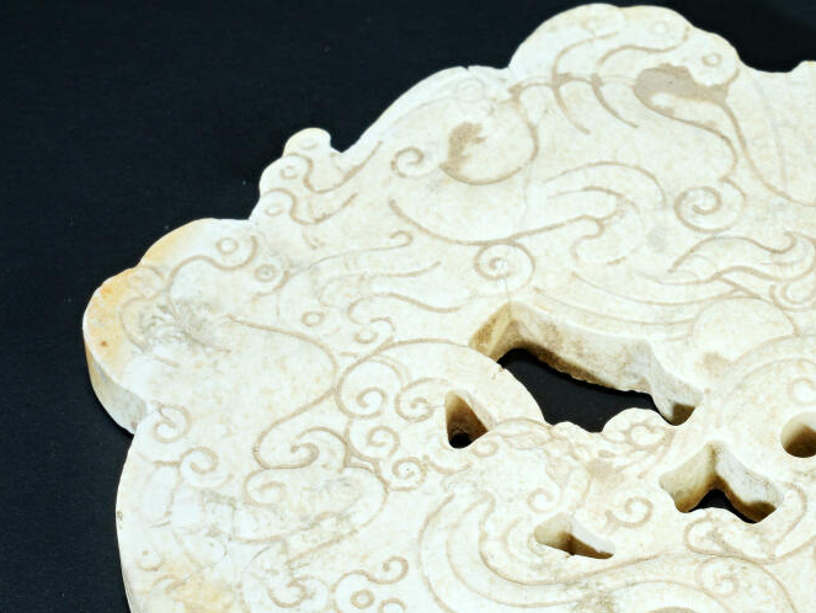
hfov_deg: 7.2
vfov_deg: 5.4
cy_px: 427
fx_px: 6462
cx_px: 601
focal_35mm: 274
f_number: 20
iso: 100
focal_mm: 90
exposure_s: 1/160
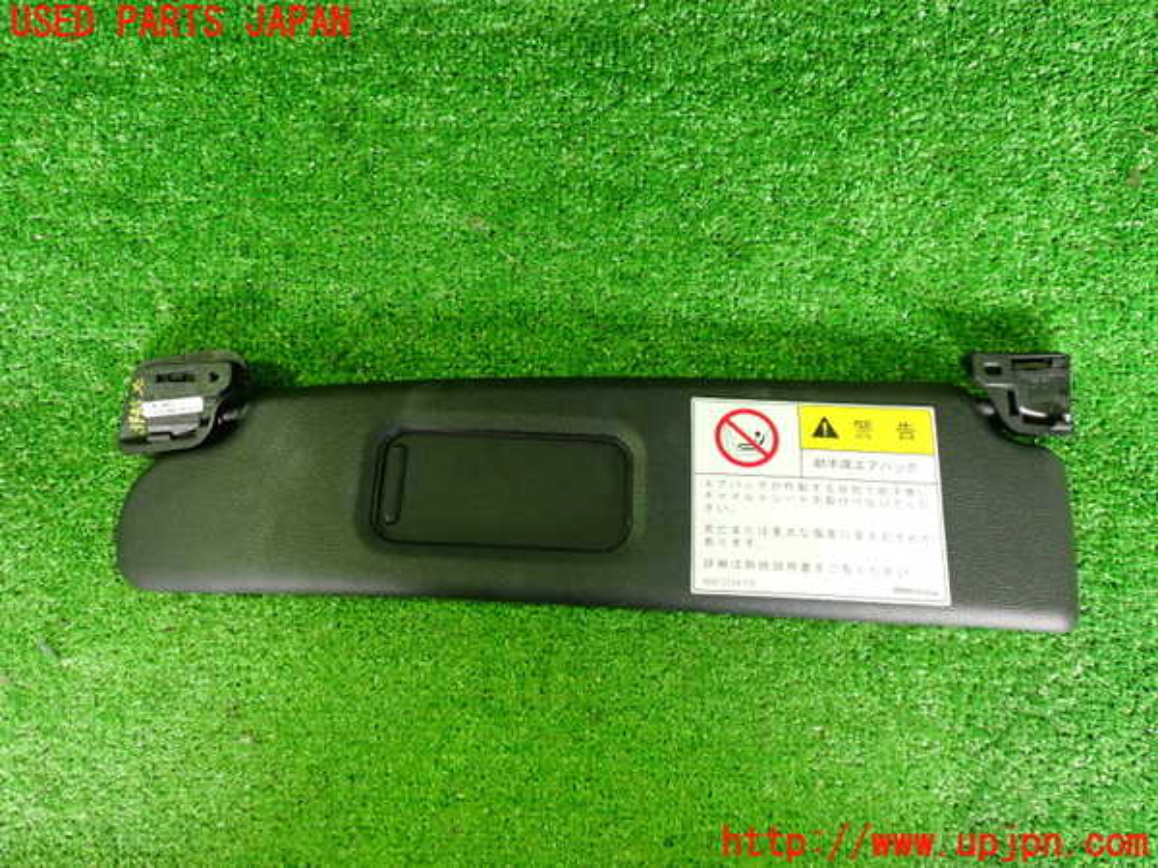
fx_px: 1004
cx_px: 579
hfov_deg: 60.0
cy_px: 434
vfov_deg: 46.8
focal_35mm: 30
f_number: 2.3
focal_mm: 5.4
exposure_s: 1/30
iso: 800
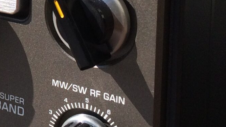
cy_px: -81
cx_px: -110
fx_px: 725
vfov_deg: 9.6
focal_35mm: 121
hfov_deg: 16.2
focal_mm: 4.15
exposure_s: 1/1325
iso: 32
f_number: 2.2
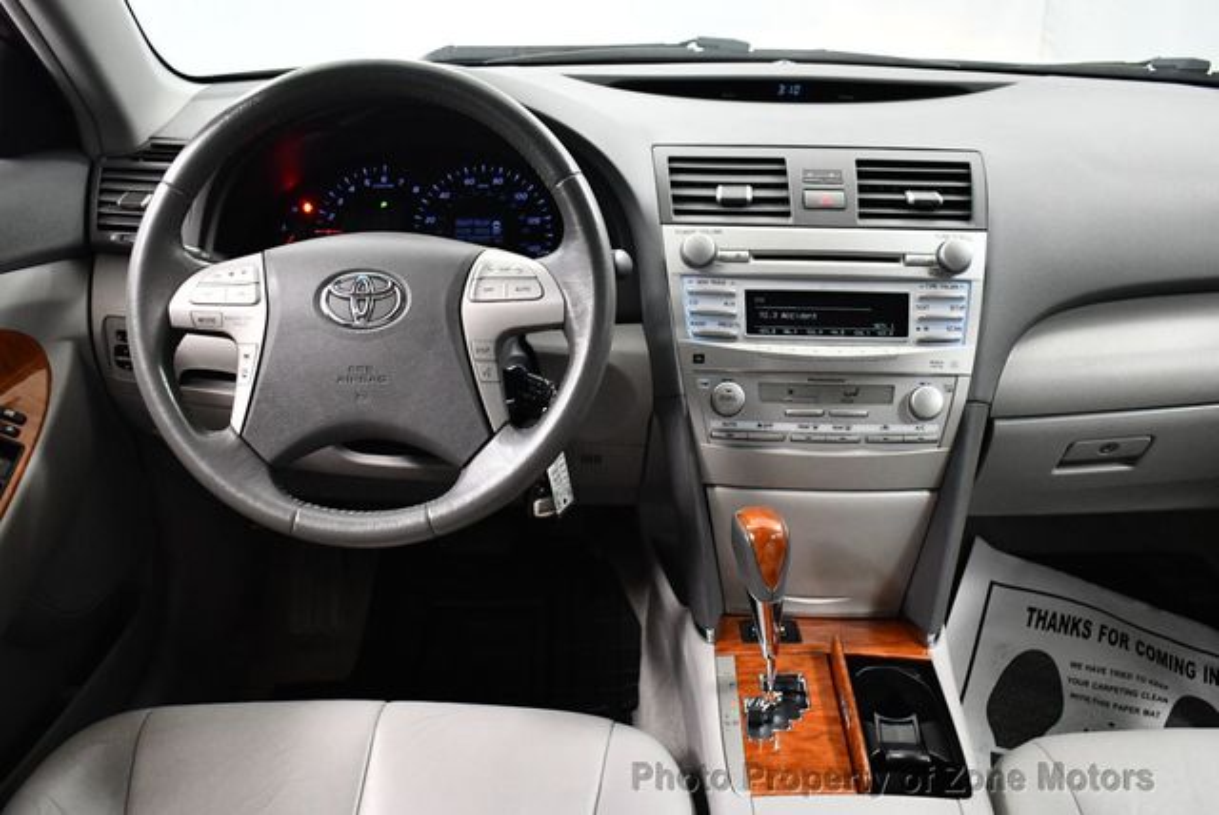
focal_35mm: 36
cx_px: 610
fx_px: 1220
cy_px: 408
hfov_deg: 53.1
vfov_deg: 36.9
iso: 3200
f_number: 3.5
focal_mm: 18
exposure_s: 1/80
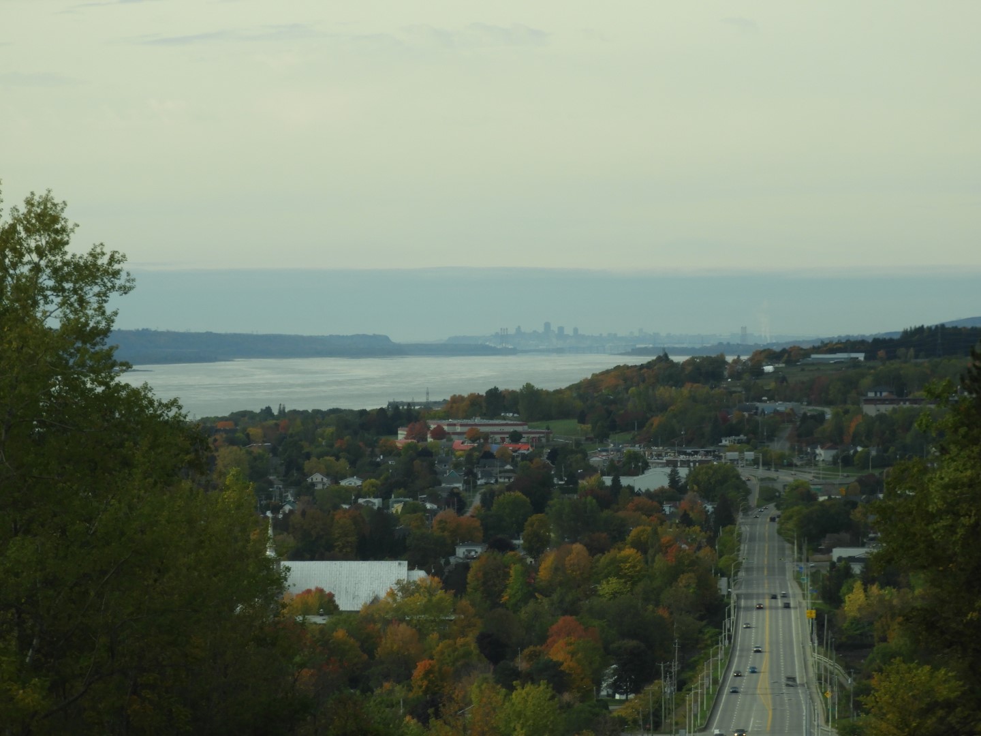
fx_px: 4818
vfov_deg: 8.7
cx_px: 490
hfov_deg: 11.6
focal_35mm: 170
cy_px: 368
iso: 100
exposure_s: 1/400
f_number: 5.2
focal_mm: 30.5
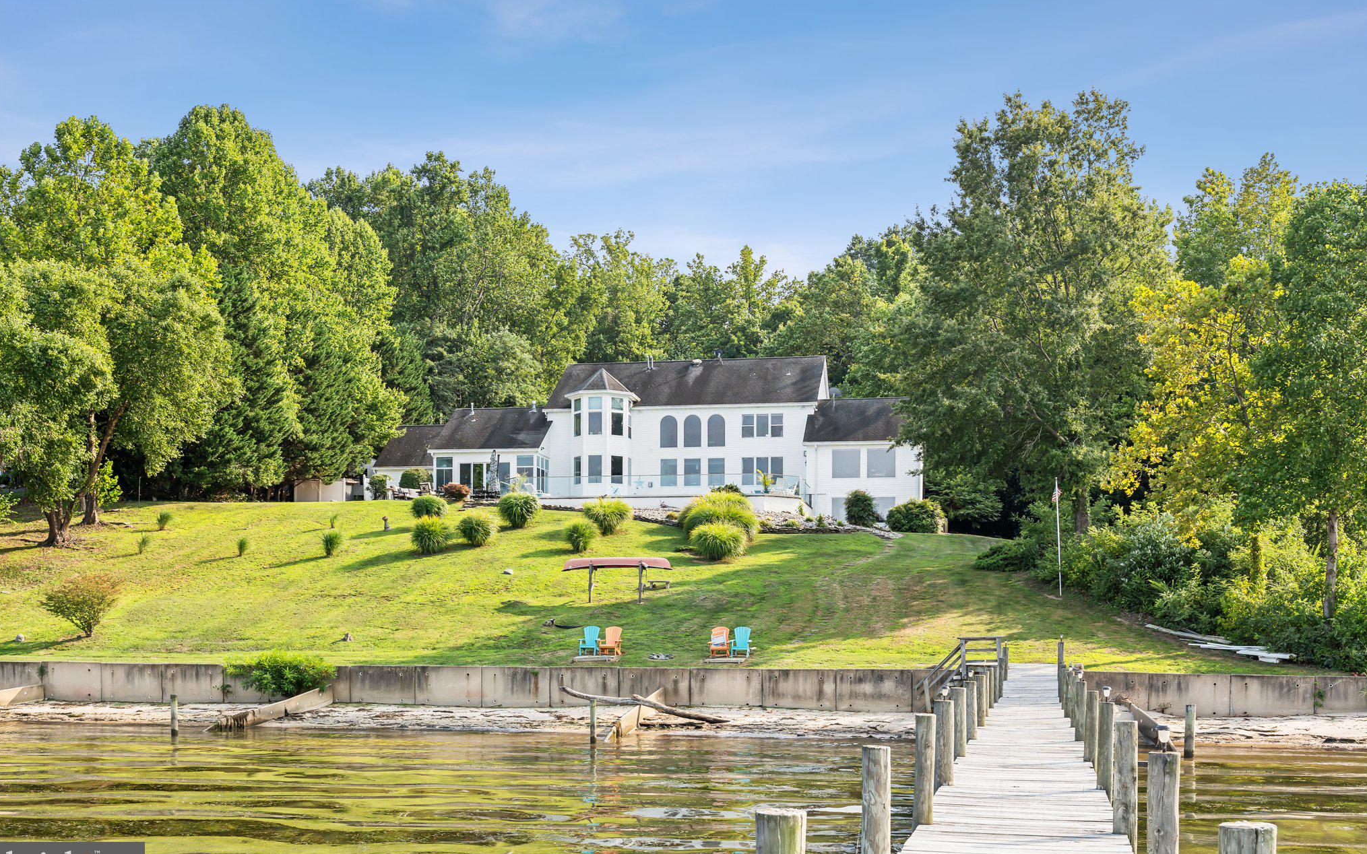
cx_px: 685
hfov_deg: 54.0
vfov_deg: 35.3
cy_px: 431
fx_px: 1341
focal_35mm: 36
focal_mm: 35
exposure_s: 1/100
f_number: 7.1
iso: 100
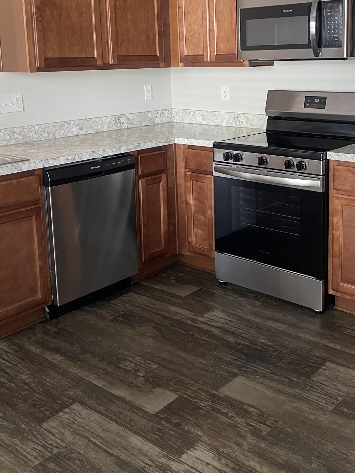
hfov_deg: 35.8
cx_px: 221
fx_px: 547
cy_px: 158
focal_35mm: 40
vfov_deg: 46.1
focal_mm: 5.1
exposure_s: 1/60
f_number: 1.6
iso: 320
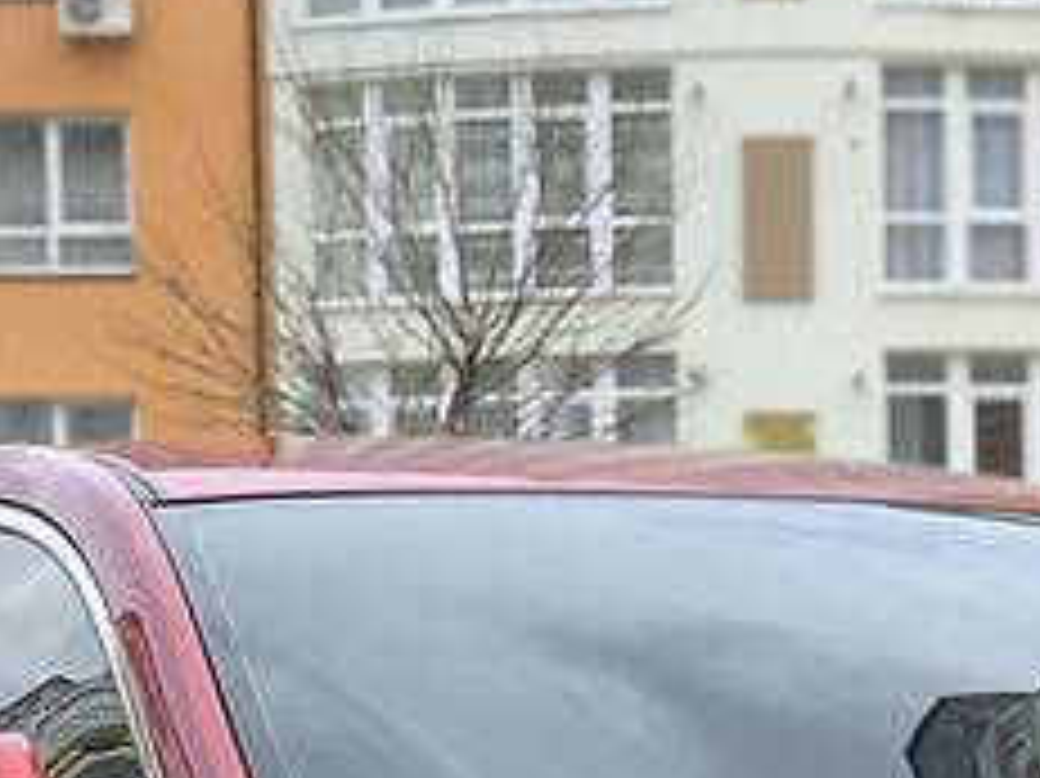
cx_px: 1067
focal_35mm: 180
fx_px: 5405
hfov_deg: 10.9
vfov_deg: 8.1
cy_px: 1142
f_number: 2.4
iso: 16
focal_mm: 6
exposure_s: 1/345
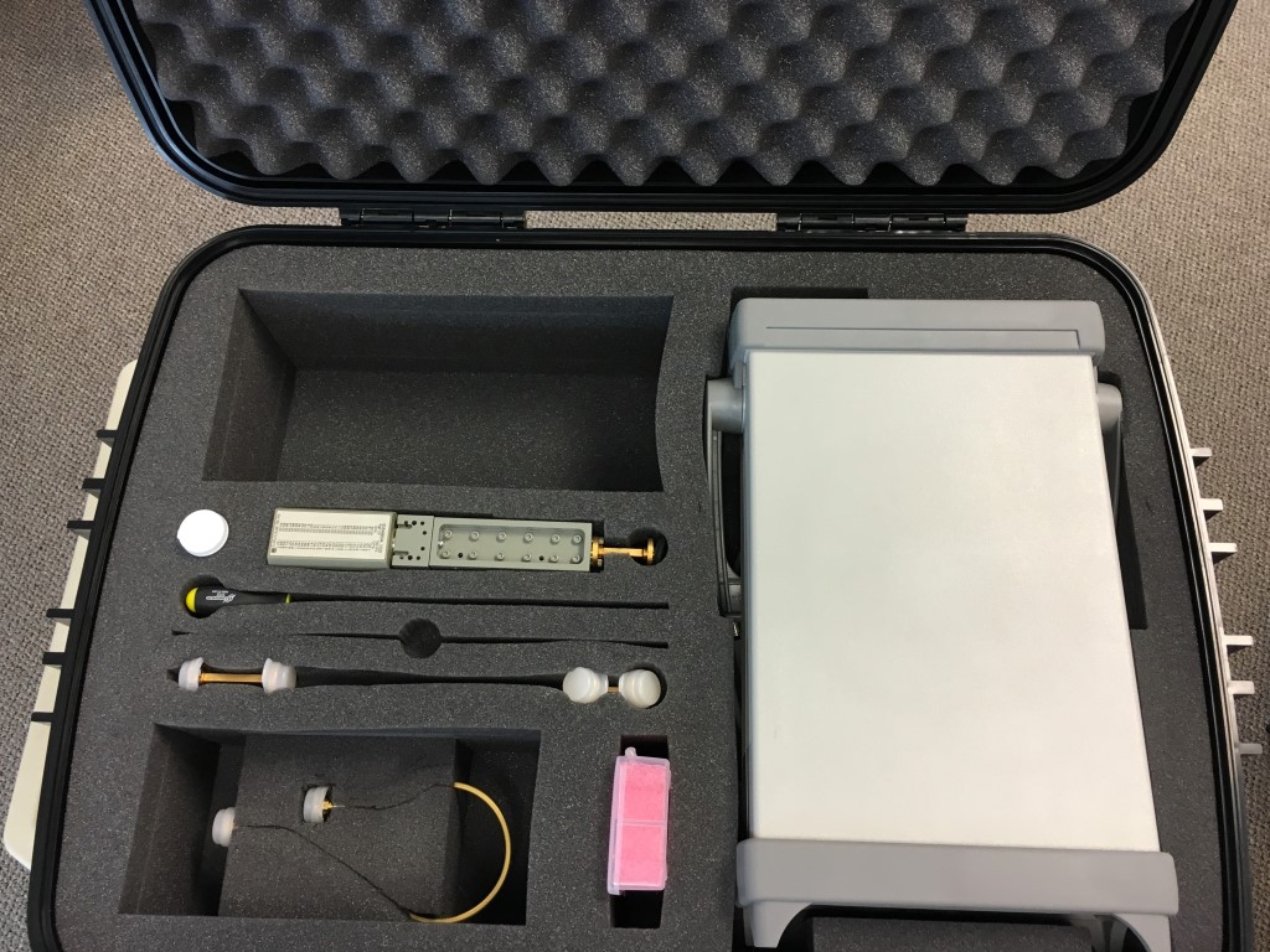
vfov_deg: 48.2
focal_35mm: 29
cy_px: 476
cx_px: 635
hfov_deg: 61.7
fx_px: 1064
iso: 64
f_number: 2.2
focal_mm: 4.15
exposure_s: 1/30
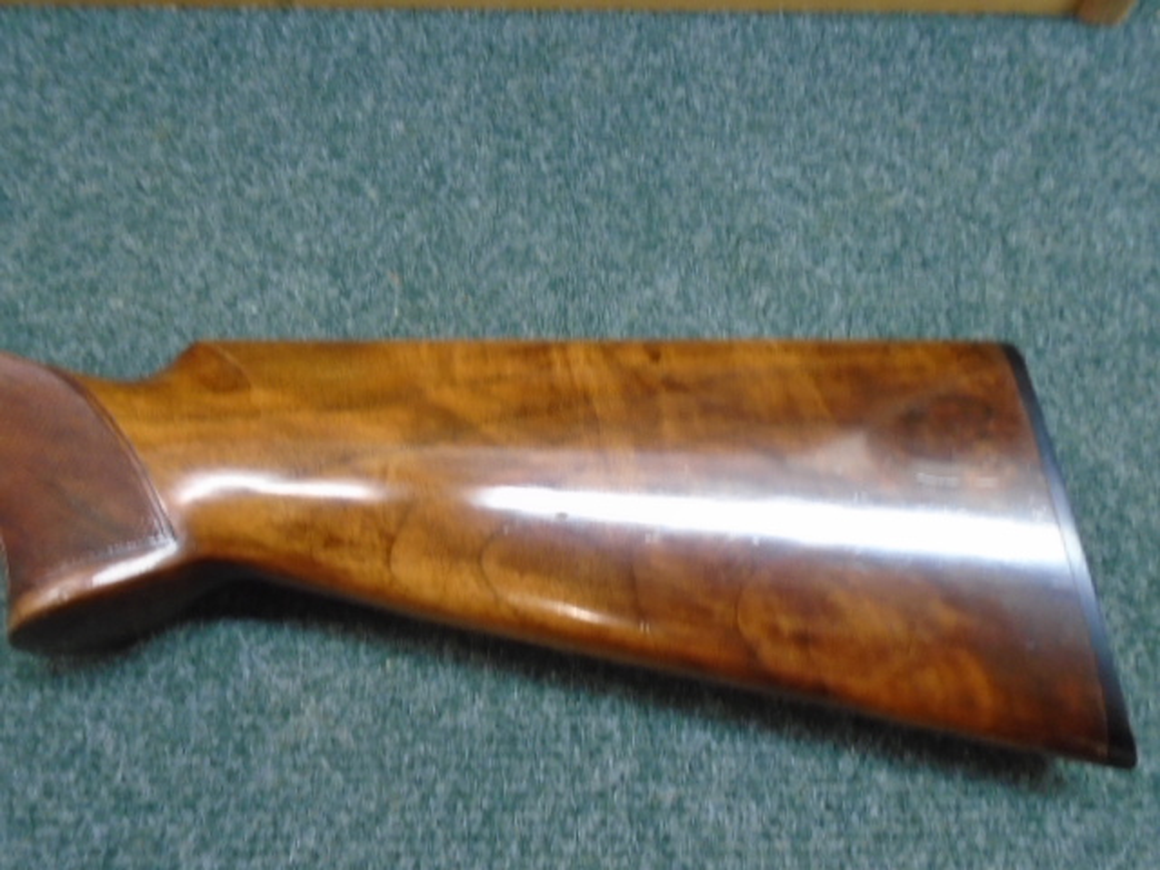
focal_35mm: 26
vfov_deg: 53.1
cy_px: 435
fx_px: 871
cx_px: 580
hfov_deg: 67.3
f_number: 3.2
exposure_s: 1/30
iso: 400
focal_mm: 4.6
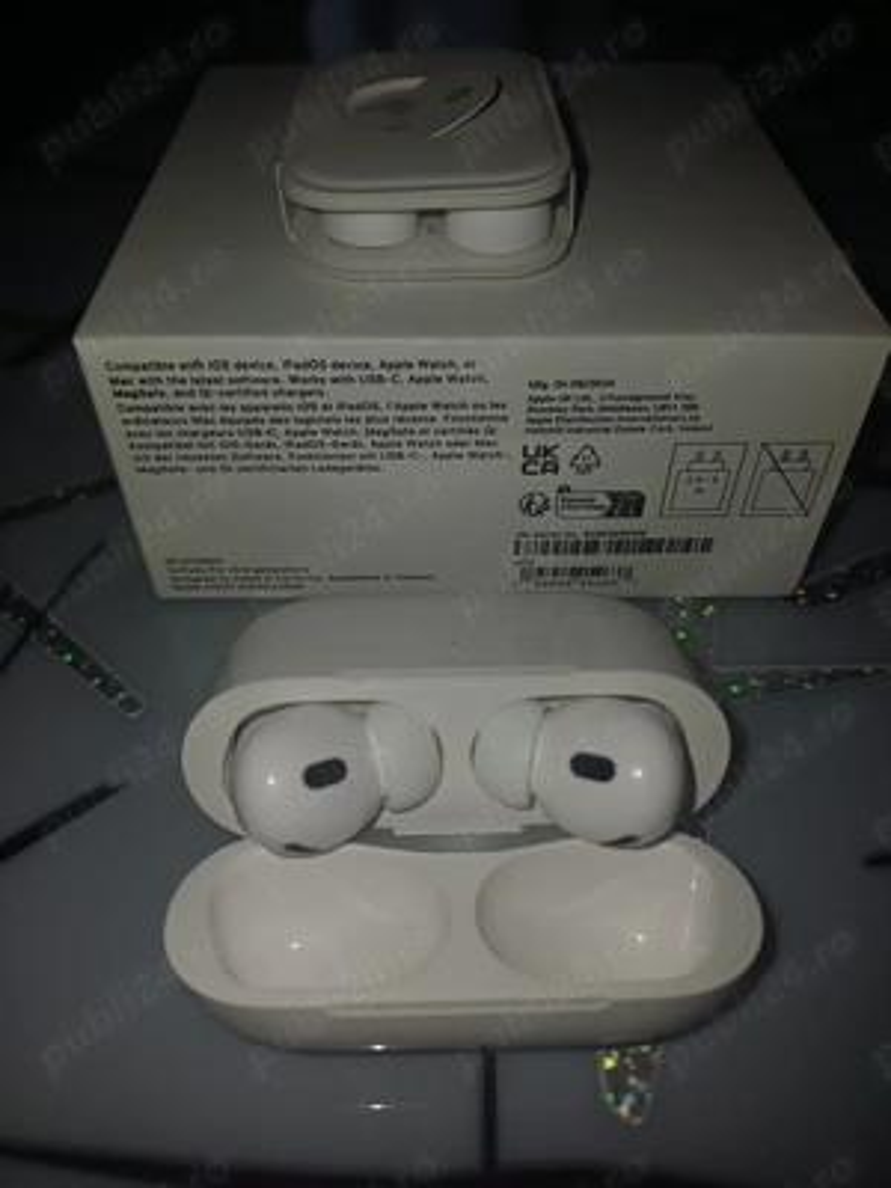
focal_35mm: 25
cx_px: 446
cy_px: 594
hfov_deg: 54.9
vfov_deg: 69.4
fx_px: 858
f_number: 1.8
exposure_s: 1/721
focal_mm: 4.65
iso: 50
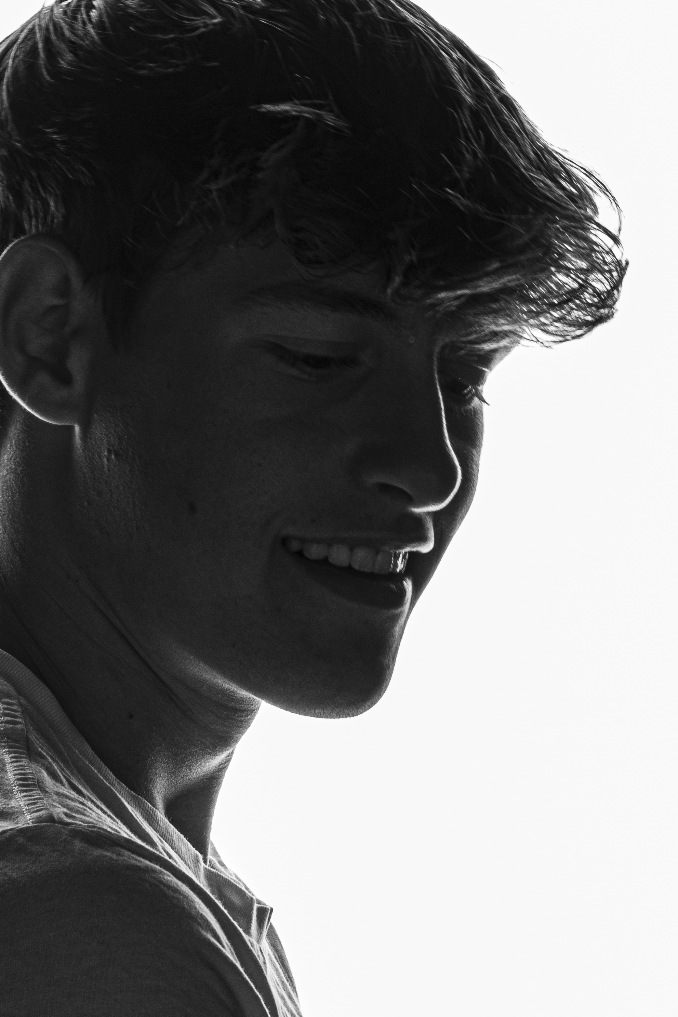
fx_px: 4547
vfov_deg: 12.8
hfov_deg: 8.5
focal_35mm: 161
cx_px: 126
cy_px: 625
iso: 125
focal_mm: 58
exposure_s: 1/160
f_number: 20
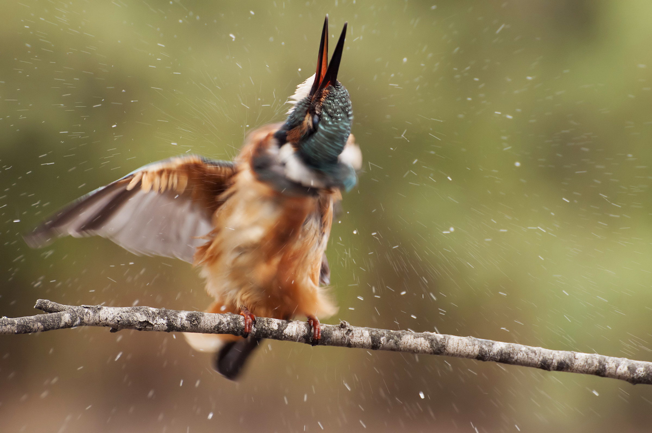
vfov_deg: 3.4
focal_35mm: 405
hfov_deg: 5.1
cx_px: 326
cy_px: 216
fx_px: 7326
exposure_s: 1/640
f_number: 7.1
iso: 800
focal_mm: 270
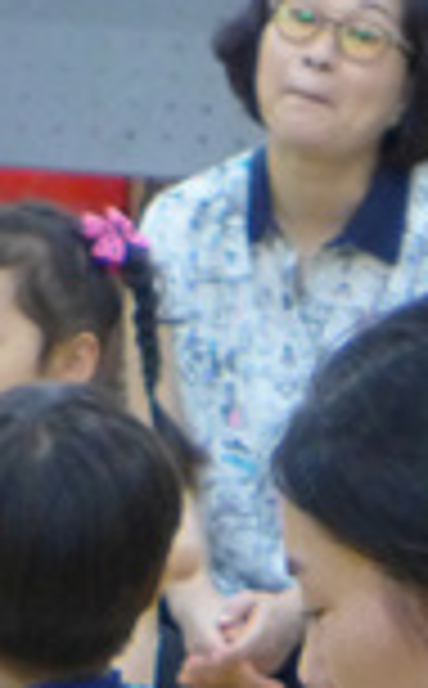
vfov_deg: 5.2
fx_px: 7501
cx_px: 32
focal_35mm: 400
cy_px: 895
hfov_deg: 3.3
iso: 800
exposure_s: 1/125
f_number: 2.3
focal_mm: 17.7
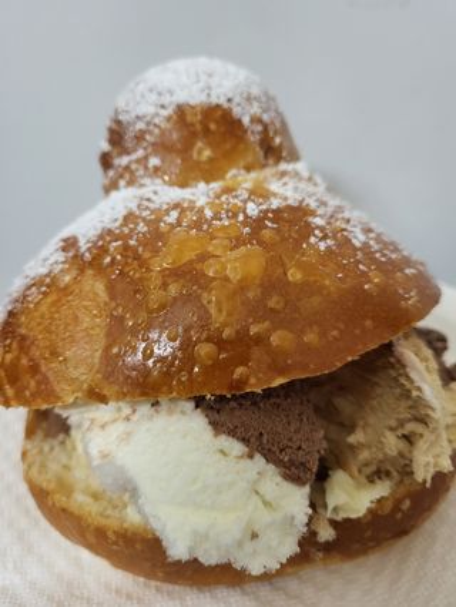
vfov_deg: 67.3
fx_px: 456
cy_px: 304
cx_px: 228
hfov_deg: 53.1
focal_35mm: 26
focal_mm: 5.4
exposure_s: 1/50
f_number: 1.8
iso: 400
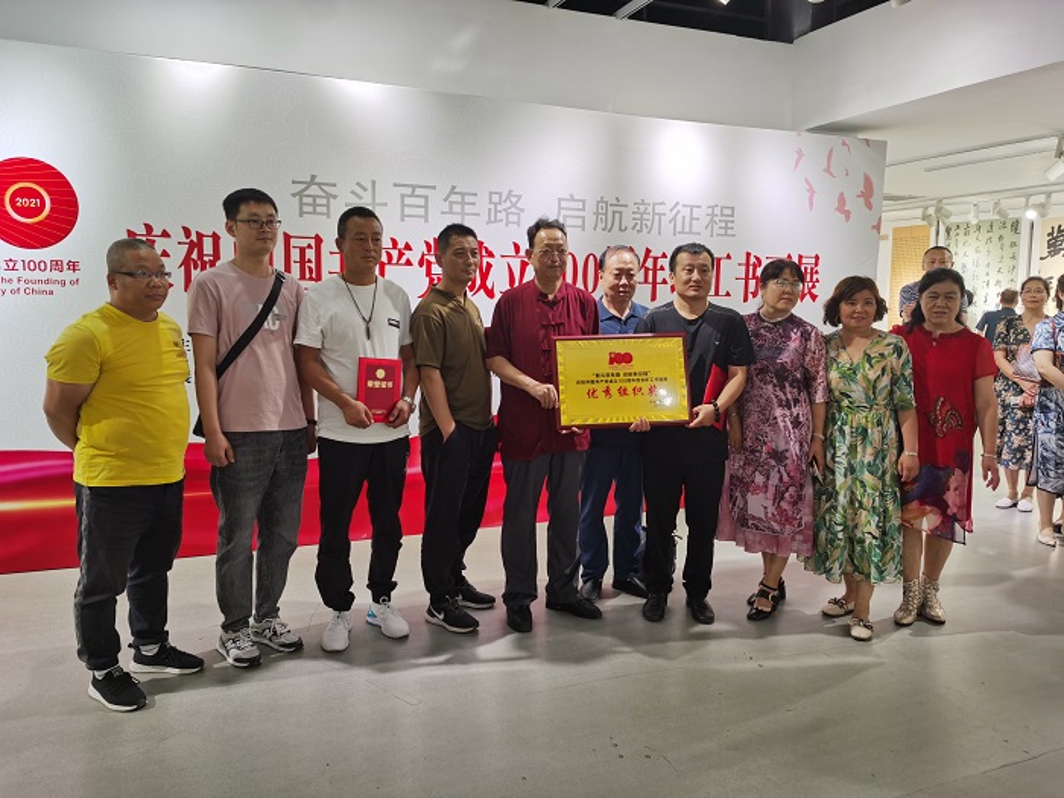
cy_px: 399
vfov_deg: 51.4
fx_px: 830
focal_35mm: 27
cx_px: 532
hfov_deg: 65.3
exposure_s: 1/100
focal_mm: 5.56
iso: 80
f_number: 1.6
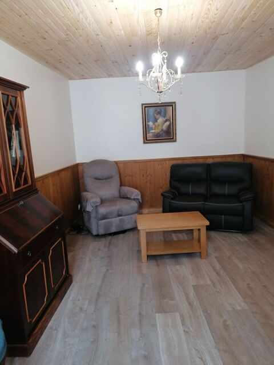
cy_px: 182
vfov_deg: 65.3
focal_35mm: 27
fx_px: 285
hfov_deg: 51.4
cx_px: 137
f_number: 1.8
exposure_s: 1/50
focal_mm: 4.75
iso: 500
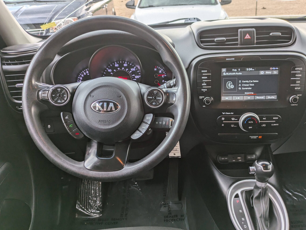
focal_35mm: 28
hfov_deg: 63.4
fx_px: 248
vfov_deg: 49.7
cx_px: 162
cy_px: 122
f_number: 1.89
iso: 50
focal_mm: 5.43
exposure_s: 1/120
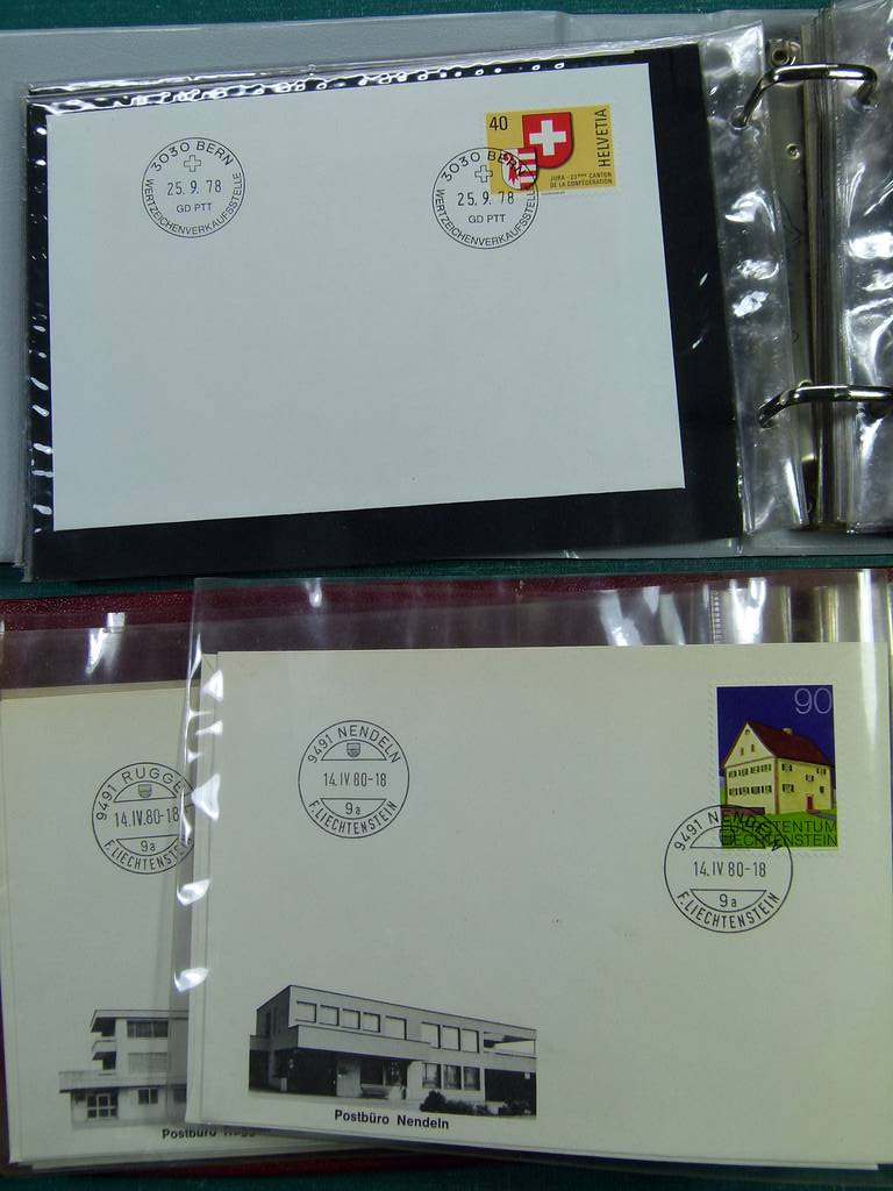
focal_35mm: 39
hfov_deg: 36.8
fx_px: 1341
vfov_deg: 47.9
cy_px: 596
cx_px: 446
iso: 100
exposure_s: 1/100
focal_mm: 7
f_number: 4
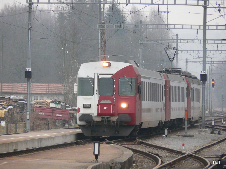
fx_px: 2403
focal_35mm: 368
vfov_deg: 4.0
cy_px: 84
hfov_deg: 5.4
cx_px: 113
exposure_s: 1/160
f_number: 3.6
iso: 400
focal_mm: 60.4
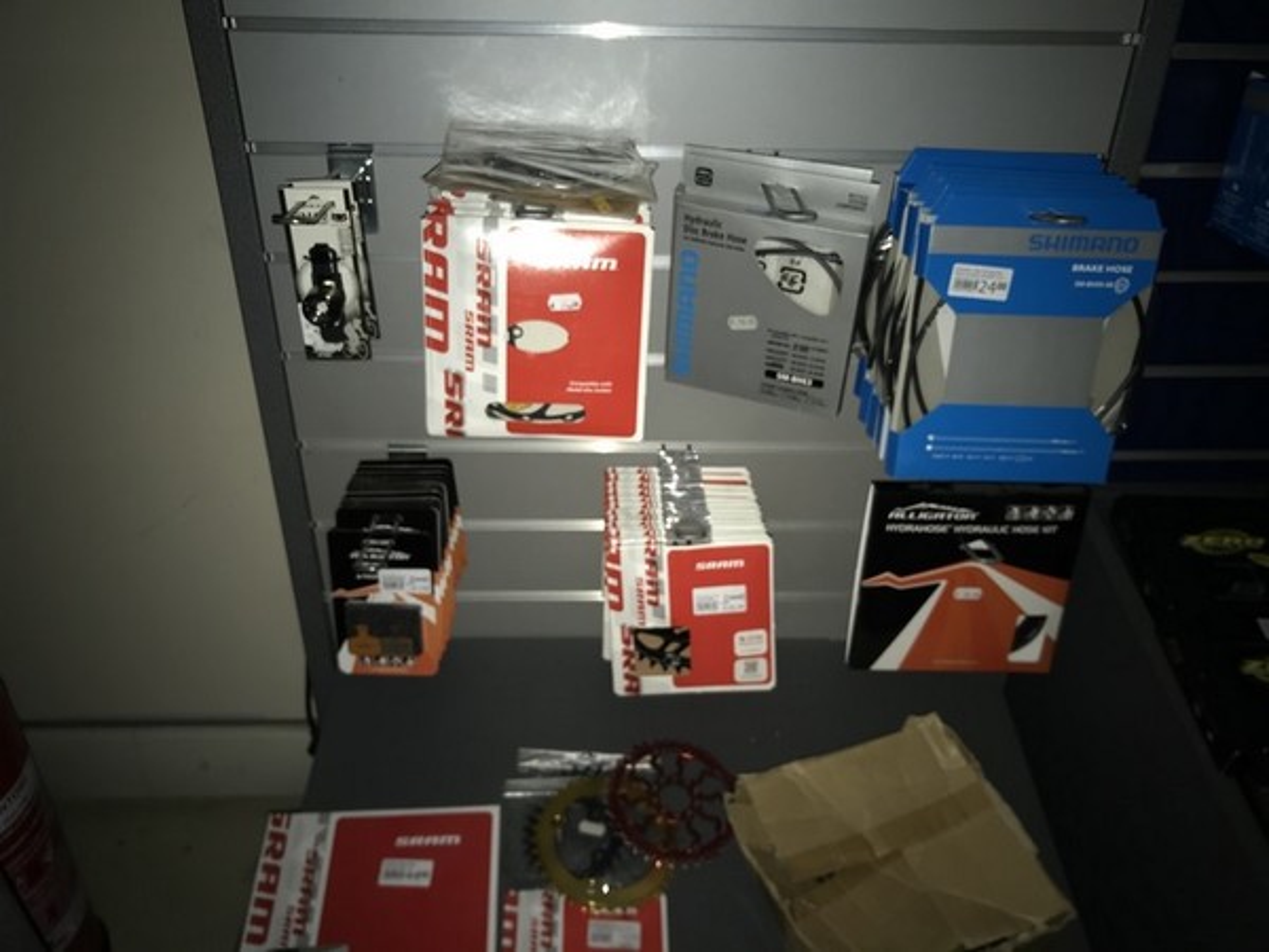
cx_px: 634
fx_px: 1026
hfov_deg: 63.4
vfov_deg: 49.7
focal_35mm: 28
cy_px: 476
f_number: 1.8
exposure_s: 1/17
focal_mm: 3.99
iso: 25
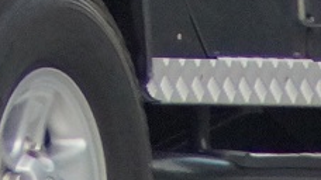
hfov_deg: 1.0
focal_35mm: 2208
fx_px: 18785
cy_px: -248
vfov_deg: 0.5
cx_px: -168
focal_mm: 200
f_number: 5.6
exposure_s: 1/320
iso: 1000
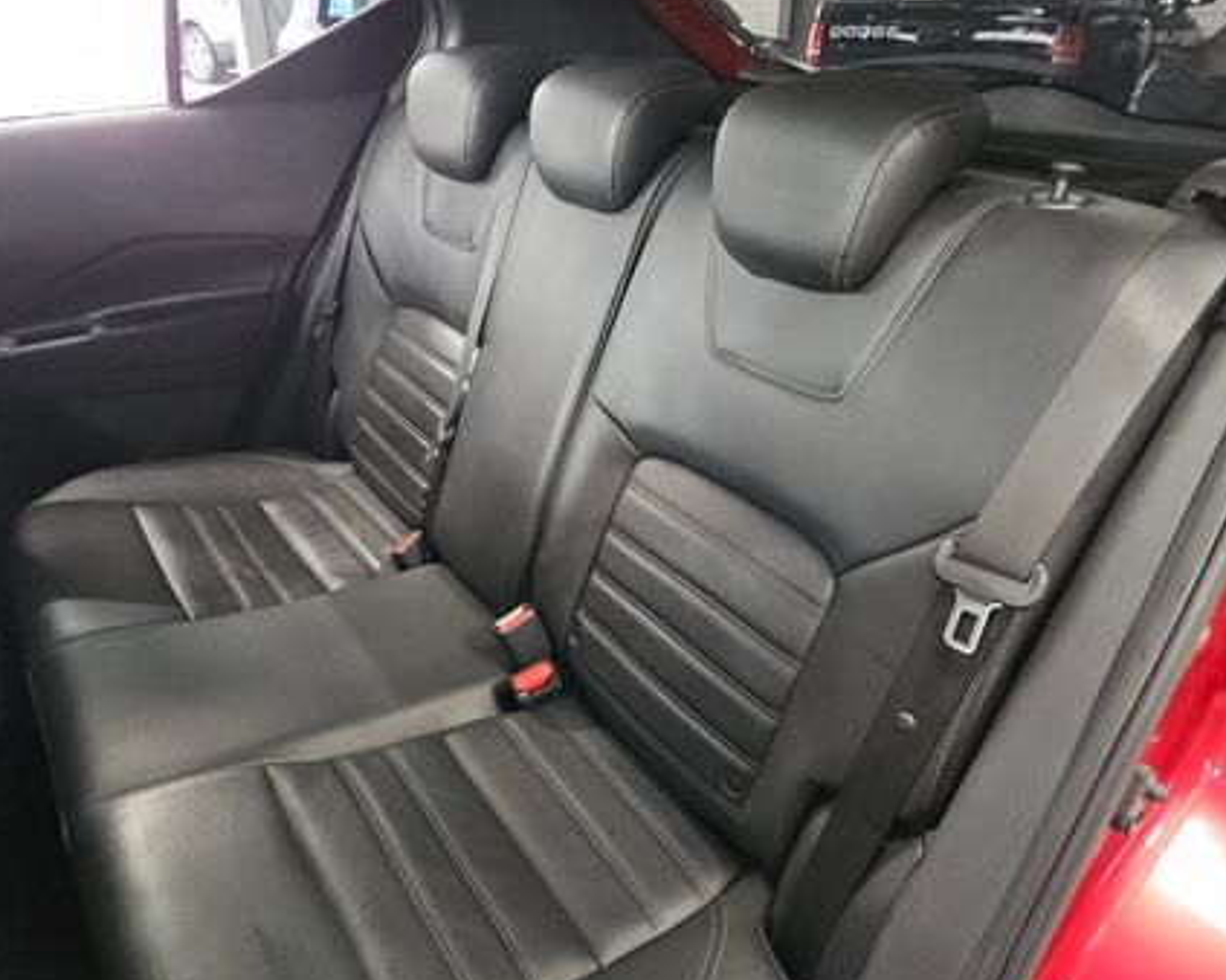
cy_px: 490
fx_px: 907
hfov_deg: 68.1
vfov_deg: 56.8
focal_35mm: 25
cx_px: 620
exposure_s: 1/24
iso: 640
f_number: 1.8
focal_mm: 5.4
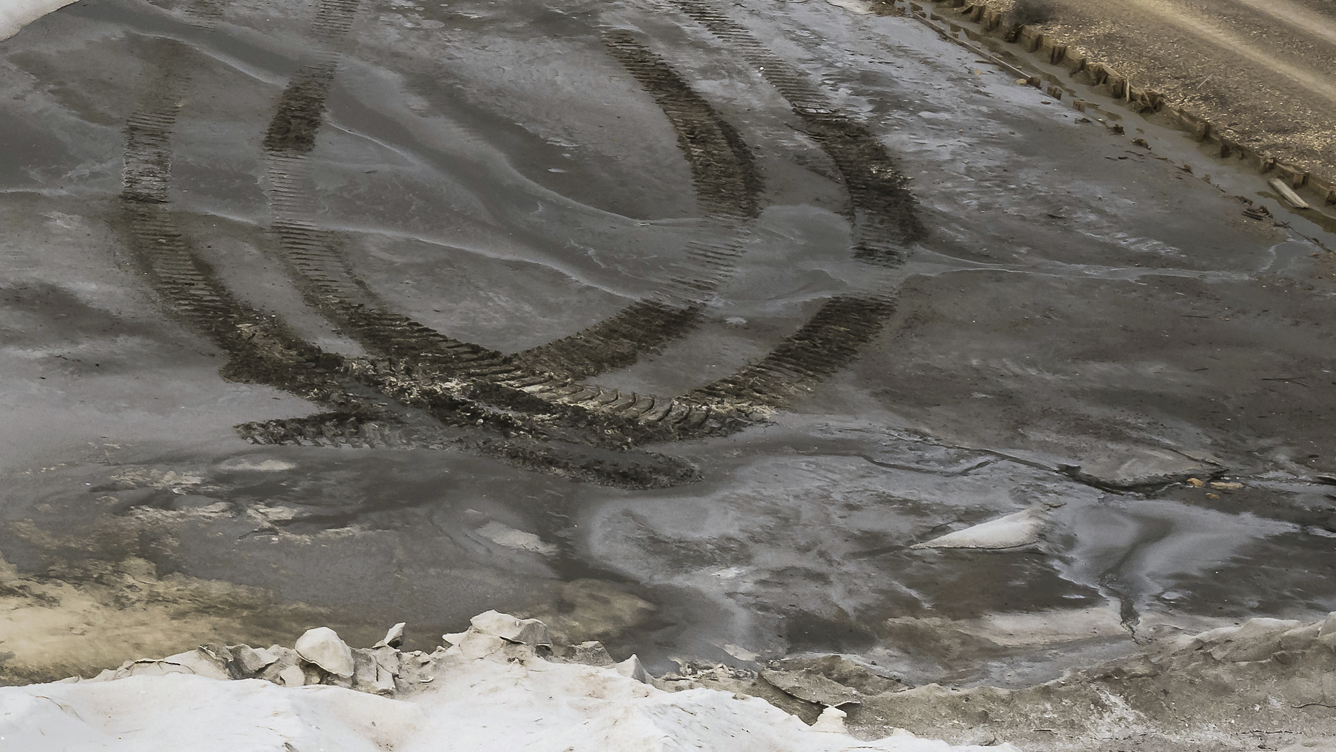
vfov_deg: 10.6
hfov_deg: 16.4
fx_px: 3998
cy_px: -13
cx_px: -944
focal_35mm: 113
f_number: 11
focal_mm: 30.5
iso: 250
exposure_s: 1/800
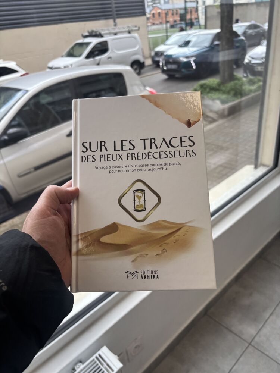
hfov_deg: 53.1
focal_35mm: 26
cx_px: 140
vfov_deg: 67.3
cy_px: 186
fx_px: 280
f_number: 1.6
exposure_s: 1/191
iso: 40
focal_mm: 5.96
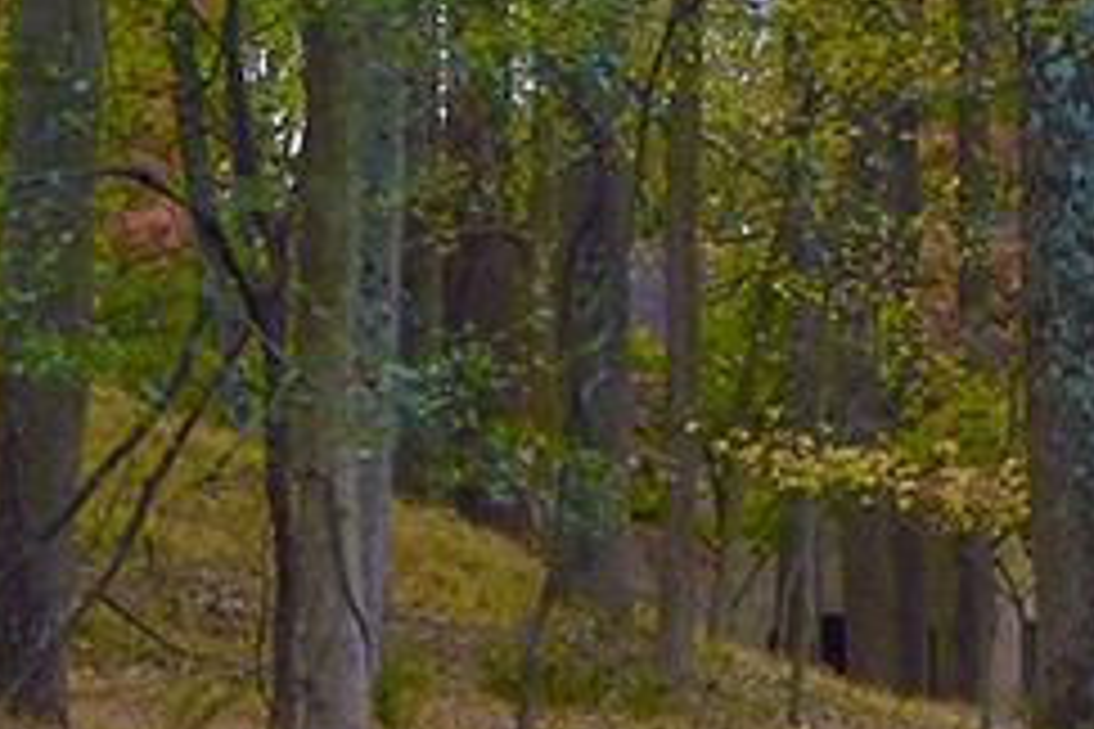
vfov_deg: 5.3
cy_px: 171
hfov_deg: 7.9
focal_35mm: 259
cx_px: 329
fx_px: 7870
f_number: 2
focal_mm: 35
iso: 100
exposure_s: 1/640
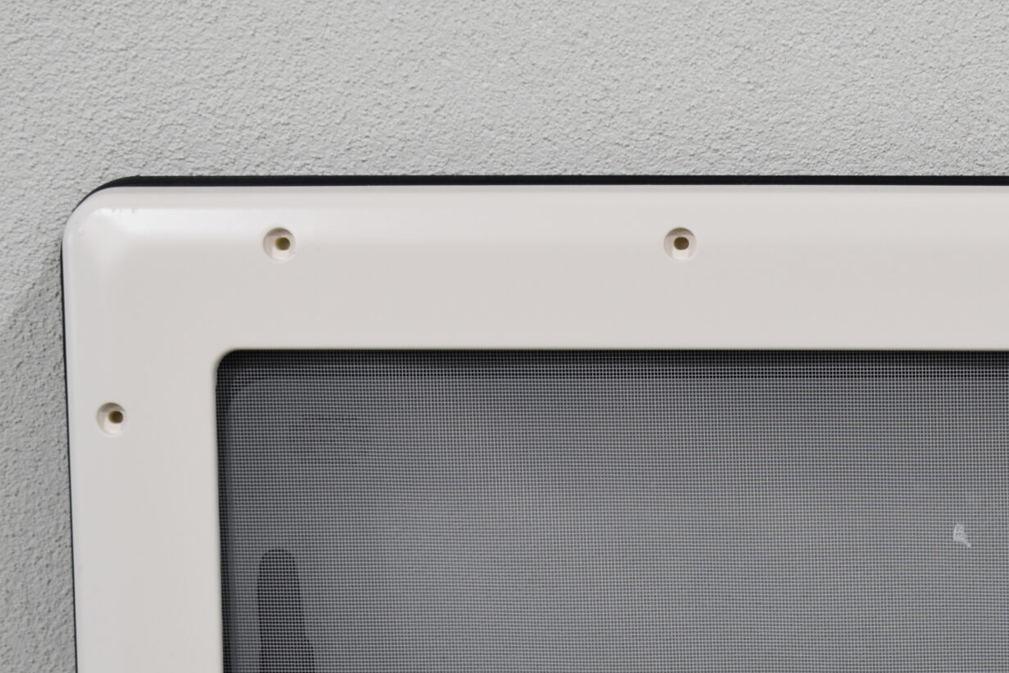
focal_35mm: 97
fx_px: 2720
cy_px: 627
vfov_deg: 13.9
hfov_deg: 20.8
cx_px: 756
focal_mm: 31
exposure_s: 1/125
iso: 400
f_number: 5.6
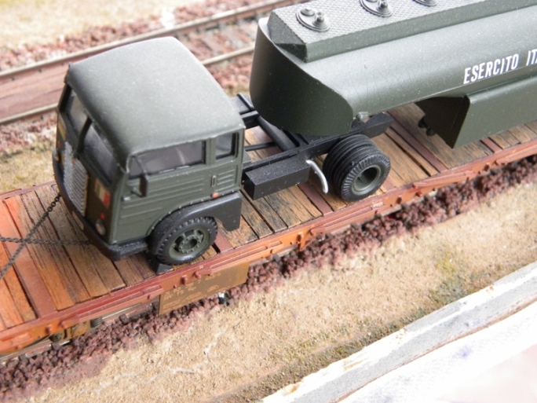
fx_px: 807
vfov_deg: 28.0
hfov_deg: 36.8
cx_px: 268
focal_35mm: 52
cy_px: 202
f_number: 3.5
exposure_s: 1/60
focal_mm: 9.2
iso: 338
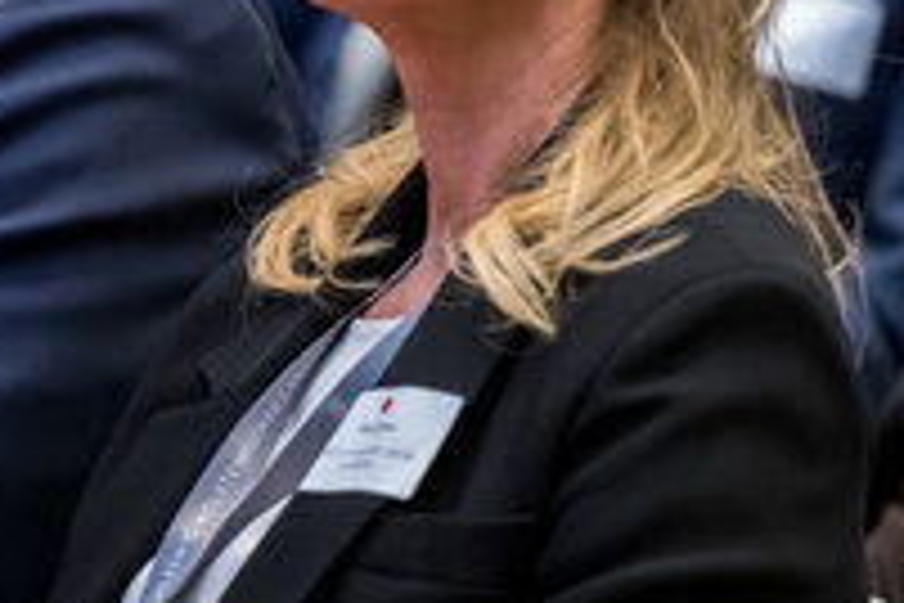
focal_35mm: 583
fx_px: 14639
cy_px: -86
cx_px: -265
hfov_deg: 3.5
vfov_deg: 2.4
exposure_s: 1/320
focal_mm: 130
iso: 3600
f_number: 2.8
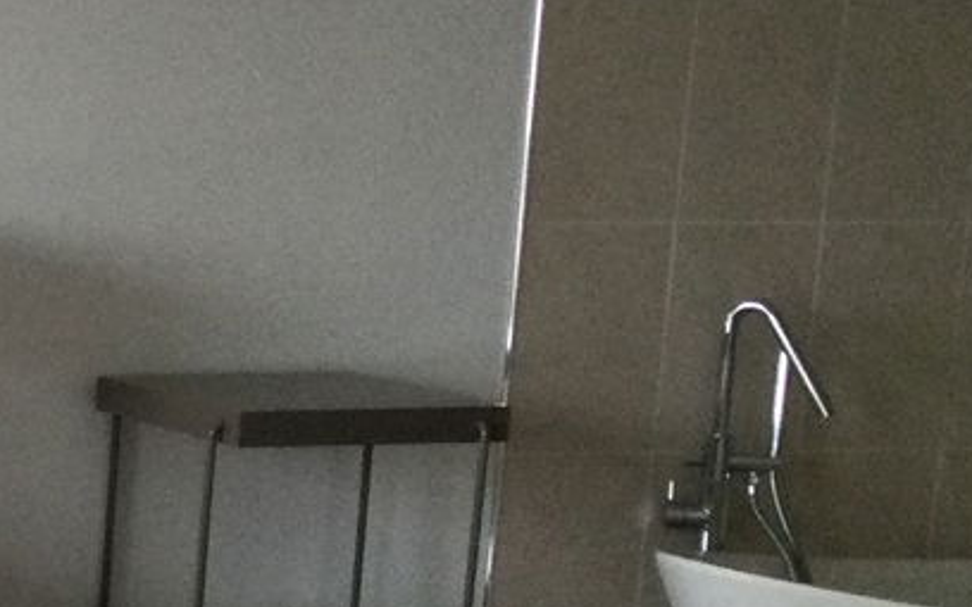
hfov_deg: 14.0
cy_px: 640
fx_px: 3417
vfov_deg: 10.1
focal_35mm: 129
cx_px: -903
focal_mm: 3.3
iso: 80
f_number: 2.4
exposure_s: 1/33
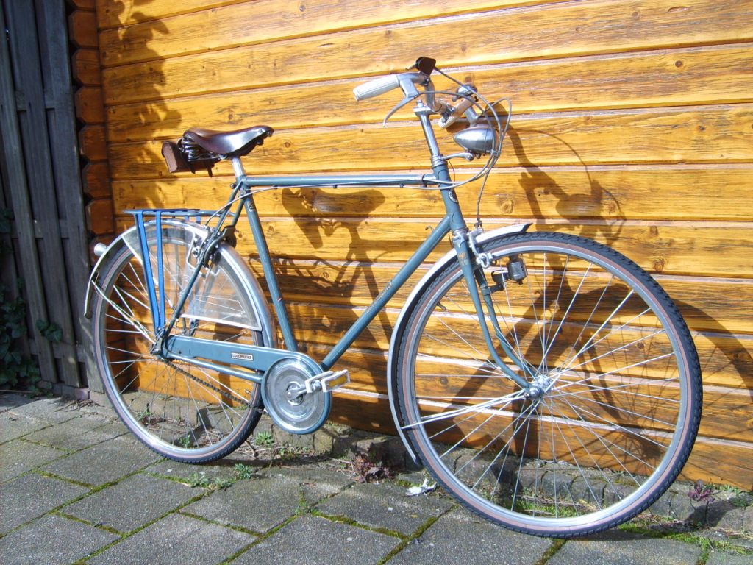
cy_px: 282
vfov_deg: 40.7
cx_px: 376
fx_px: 761
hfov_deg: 52.6
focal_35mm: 35
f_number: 2.8
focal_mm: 5.8
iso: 50
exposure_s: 1/500
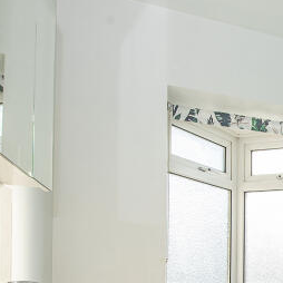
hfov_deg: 27.3
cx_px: 400
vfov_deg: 32.6
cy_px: 281
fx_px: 444
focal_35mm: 48
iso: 500
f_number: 9
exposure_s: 1/200
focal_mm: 14
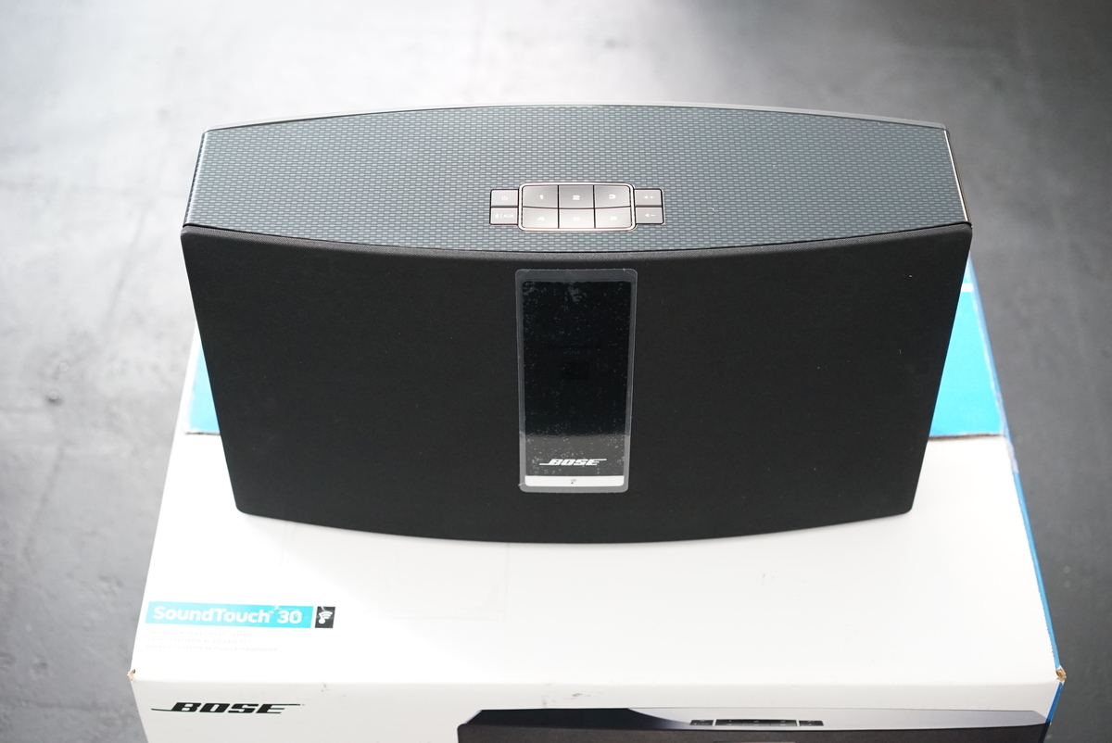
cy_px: 372
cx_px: 556
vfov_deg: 24.7
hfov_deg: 36.2
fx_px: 1700
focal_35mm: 55
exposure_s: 1/50
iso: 5000
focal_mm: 55
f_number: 4
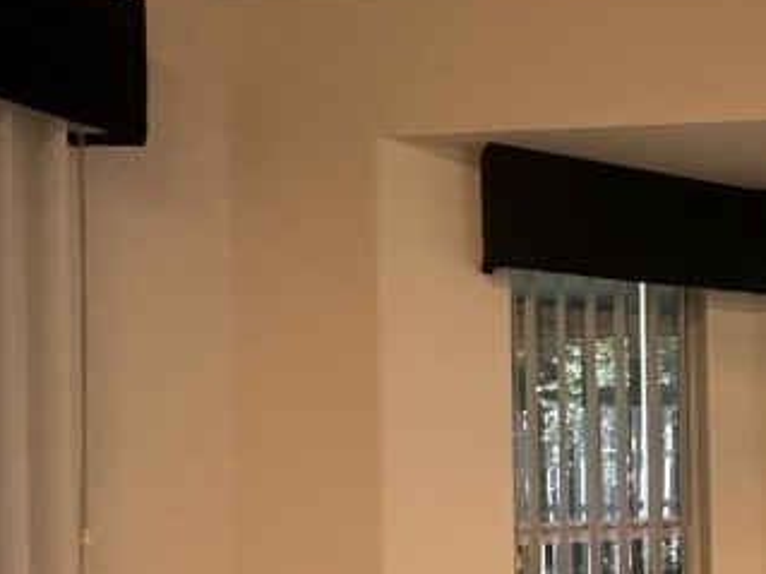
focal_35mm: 45
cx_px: 1069
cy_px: 468
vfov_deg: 31.3
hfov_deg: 30.1
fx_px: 995
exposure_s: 1/60
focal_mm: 2.22
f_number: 2.2
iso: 200
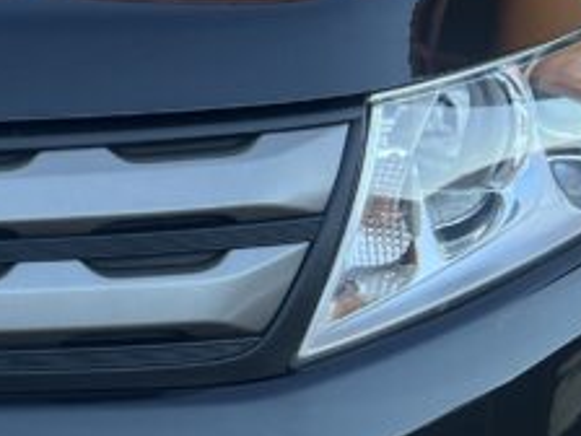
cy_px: 252
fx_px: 1997
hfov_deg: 15.2
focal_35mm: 119
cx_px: -303
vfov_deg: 12.4
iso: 64
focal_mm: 5.7
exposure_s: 1/100
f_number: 1.5
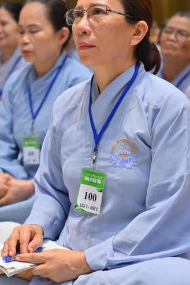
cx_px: 72
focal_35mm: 112
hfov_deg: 12.2
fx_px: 886
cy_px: 131
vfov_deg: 18.3
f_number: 5
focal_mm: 85
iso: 1250
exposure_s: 1/200
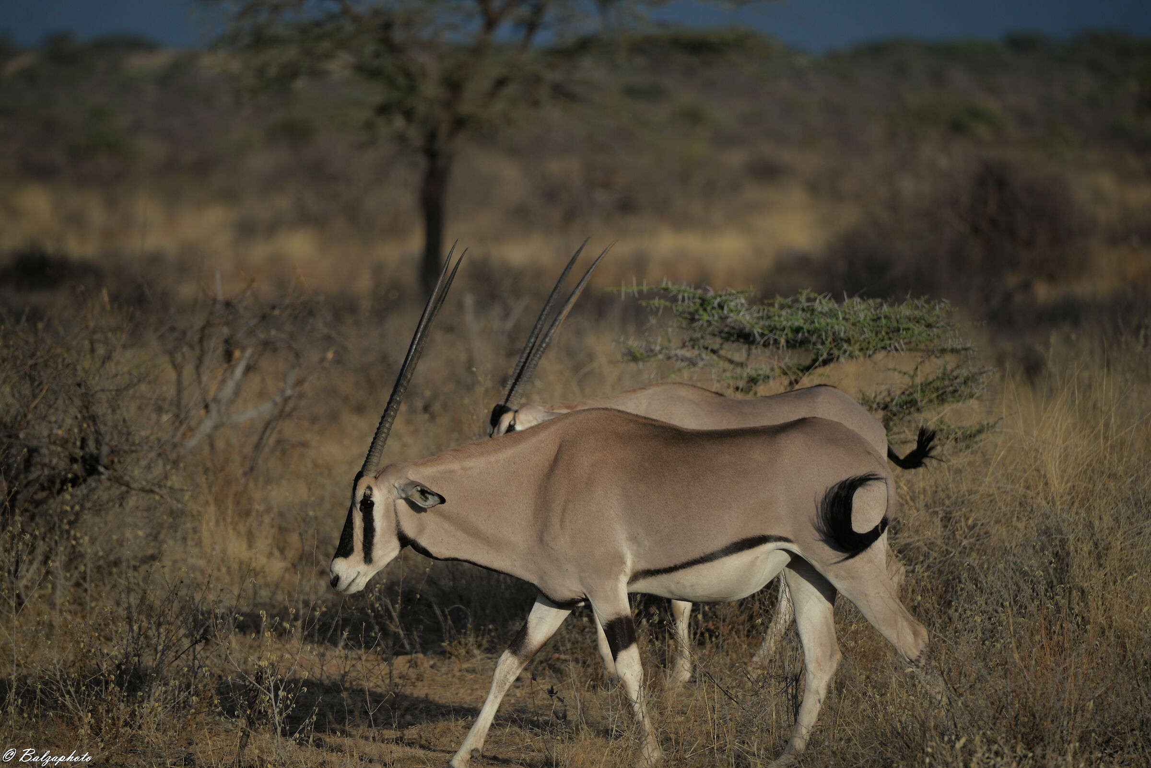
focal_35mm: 400
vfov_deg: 3.4
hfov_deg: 5.2
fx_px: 12793
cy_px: 384
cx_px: 576
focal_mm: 400
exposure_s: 1/1000
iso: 100
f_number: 5.6
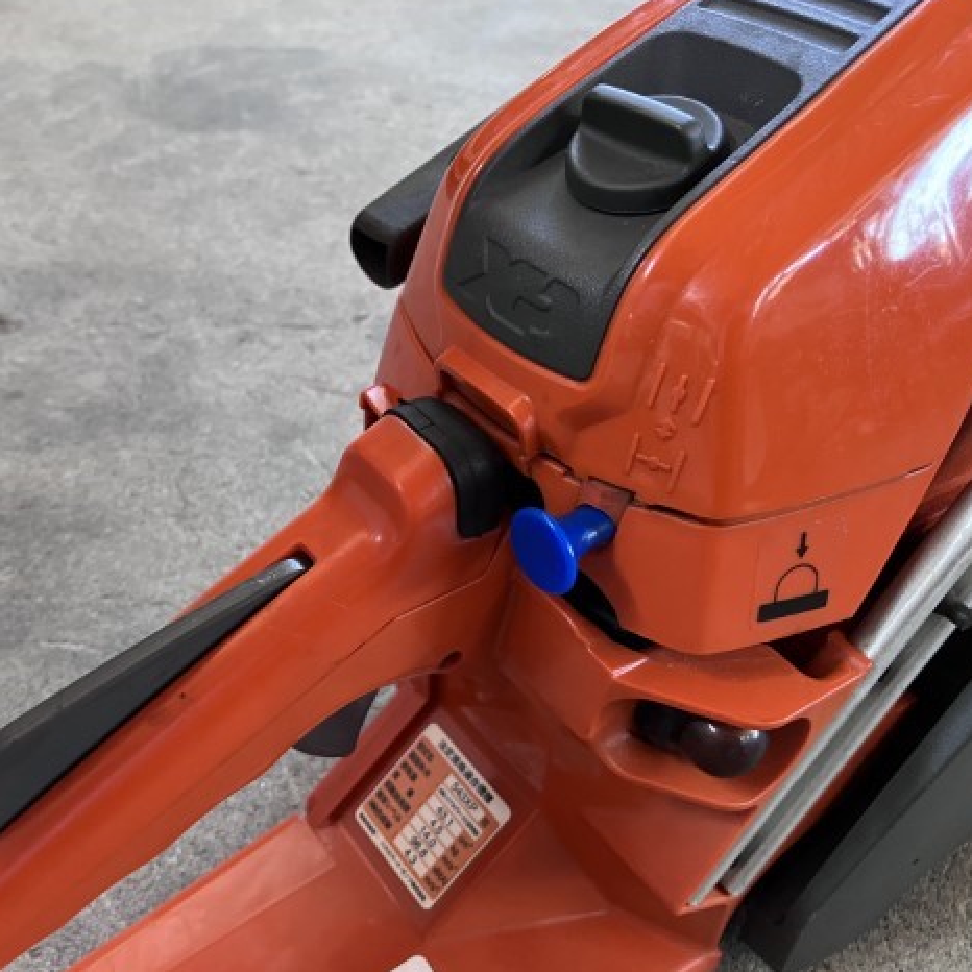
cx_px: 398
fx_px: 1080
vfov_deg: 48.4
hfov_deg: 48.2
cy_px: 476
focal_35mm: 34
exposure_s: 1/60
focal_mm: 3.99
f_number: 1.8
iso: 250
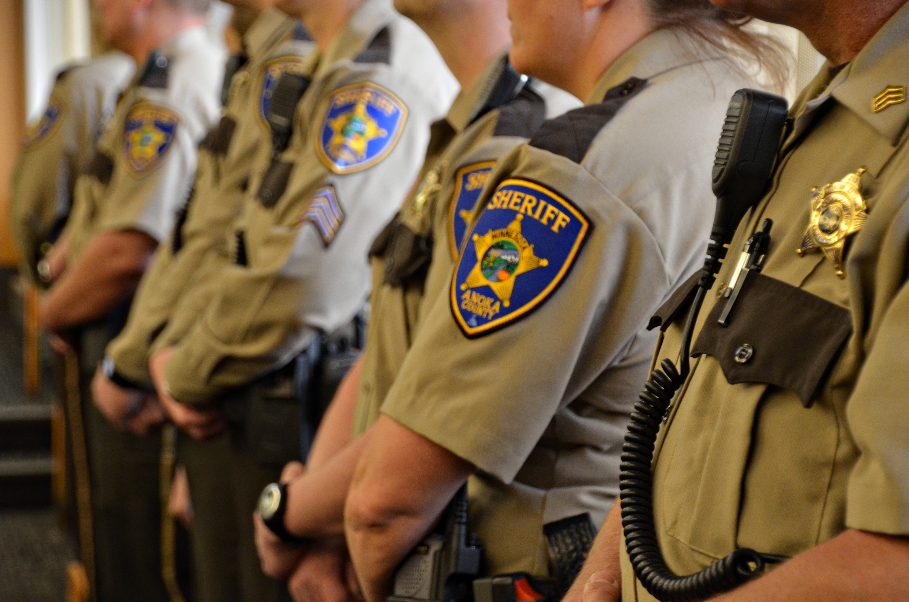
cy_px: 301
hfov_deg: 19.5
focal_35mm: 105
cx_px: 454
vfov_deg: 13.0
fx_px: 2646
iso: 800
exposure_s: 1/30
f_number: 5.6
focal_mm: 70
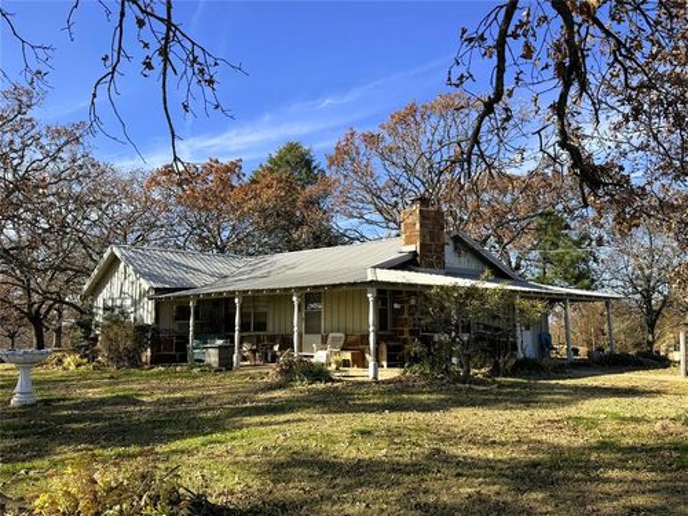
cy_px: 258
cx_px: 344
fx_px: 636
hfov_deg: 56.8
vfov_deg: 44.2
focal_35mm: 32
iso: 80
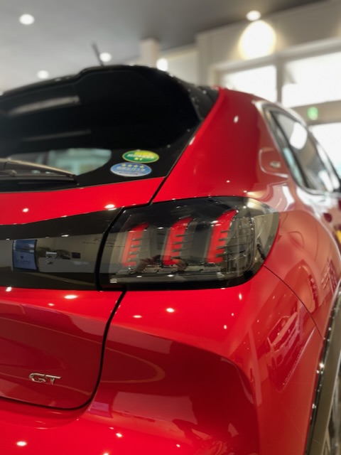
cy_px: 228
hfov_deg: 53.1
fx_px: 341
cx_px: 170
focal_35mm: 26
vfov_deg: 67.3
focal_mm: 4.2
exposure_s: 1/61
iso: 125
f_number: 1.6
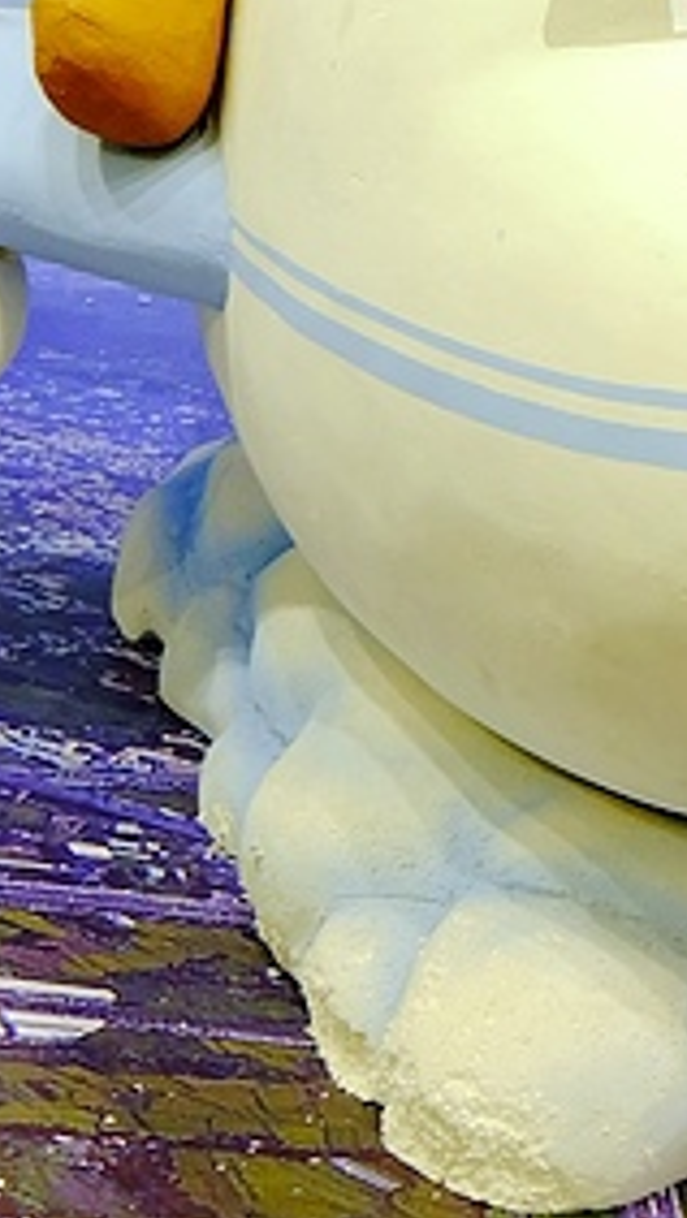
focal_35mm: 107
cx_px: 622
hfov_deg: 11.3
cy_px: -384
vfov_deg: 18.5
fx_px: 3459
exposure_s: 1/20
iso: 800
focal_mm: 21.4
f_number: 3.2
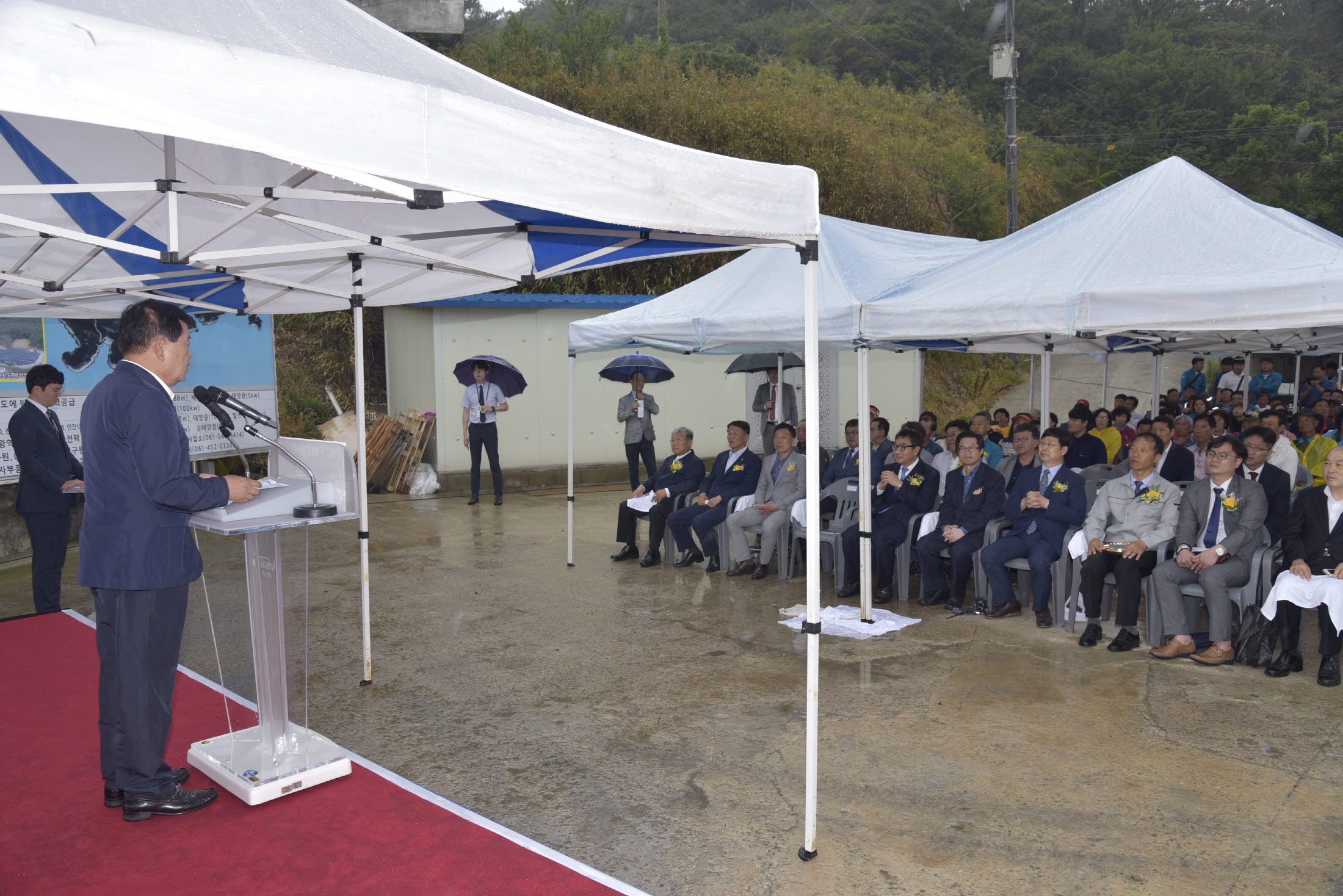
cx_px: 672
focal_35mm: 24
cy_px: 448
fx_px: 896
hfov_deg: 73.7
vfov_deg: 53.2
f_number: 6.3
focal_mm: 24
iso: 100
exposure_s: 1/160
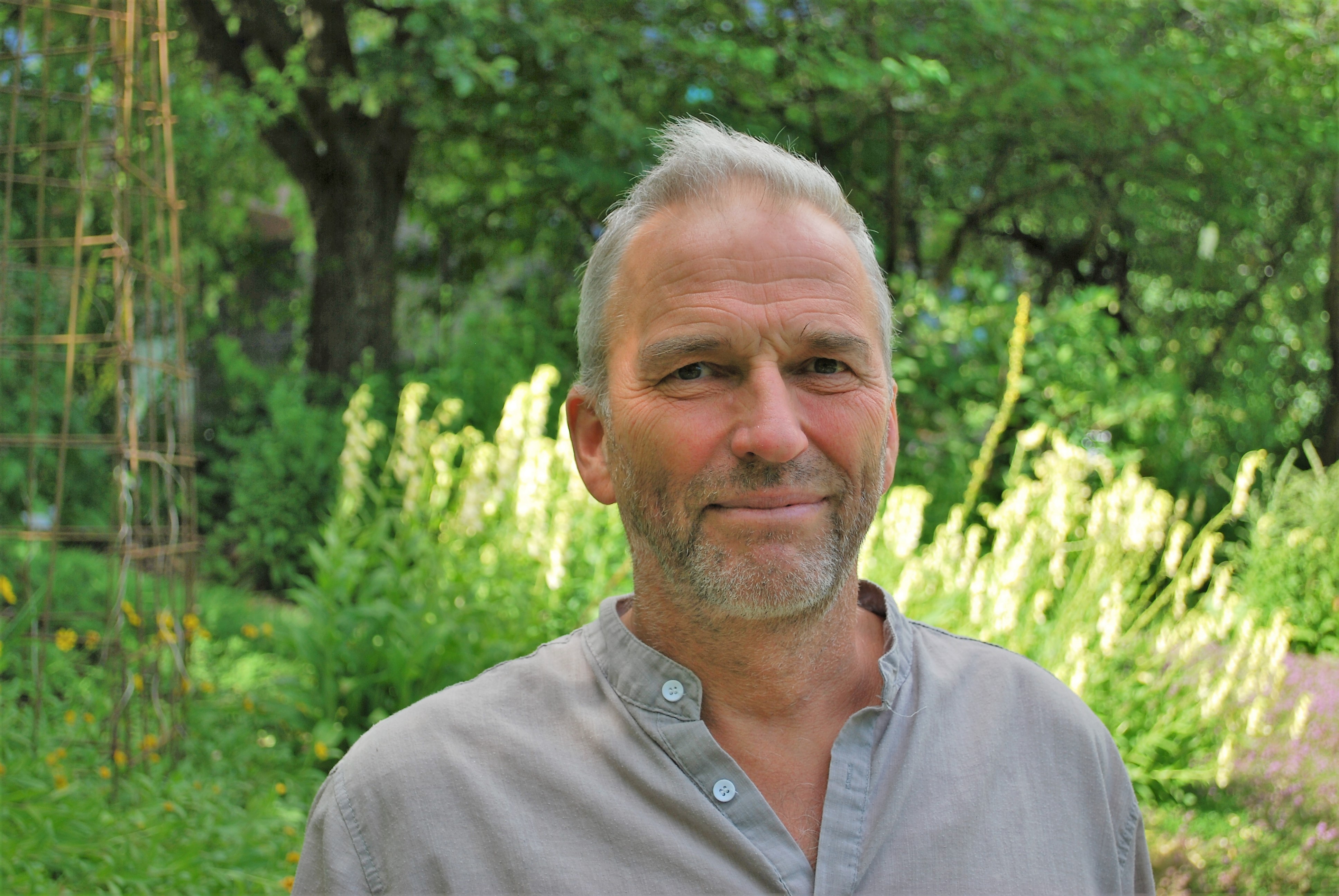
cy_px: 448
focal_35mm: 57
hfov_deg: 35.0
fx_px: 2123
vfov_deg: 23.8
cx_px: 670
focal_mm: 38
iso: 100
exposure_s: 1/250
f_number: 5.3
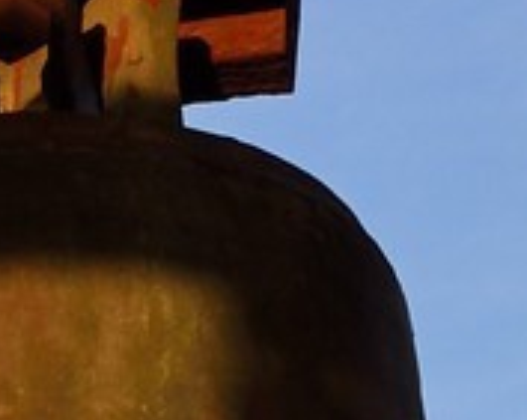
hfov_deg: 7.0
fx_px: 4235
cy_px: 1790
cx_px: -176
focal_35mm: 272
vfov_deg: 5.0
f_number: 11
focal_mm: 32
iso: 400
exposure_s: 1/160
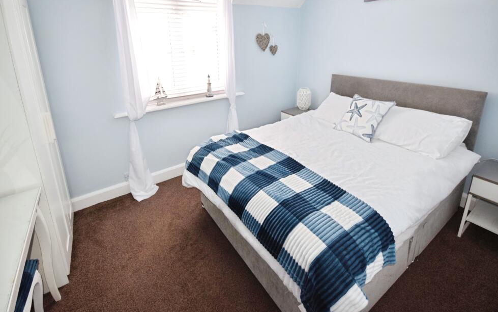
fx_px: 217
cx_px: 244
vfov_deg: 71.2
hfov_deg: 97.8
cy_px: 147
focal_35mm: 16
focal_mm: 10
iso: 800
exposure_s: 1/100
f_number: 5
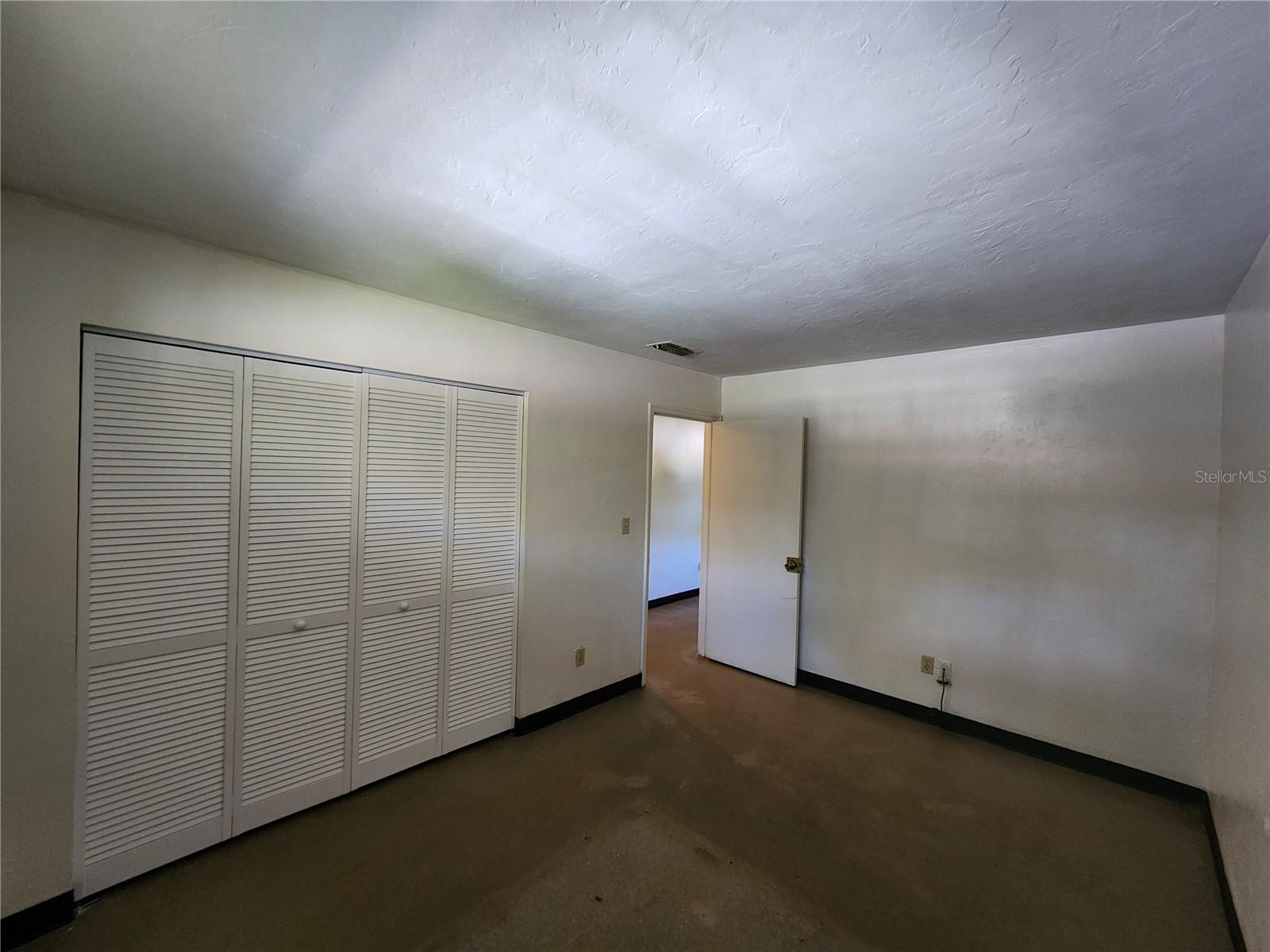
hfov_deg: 106.2
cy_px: 476
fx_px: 477
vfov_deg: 89.9
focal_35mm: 13
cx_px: 635
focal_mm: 2.2
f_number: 2.2
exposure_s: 1/30
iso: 320
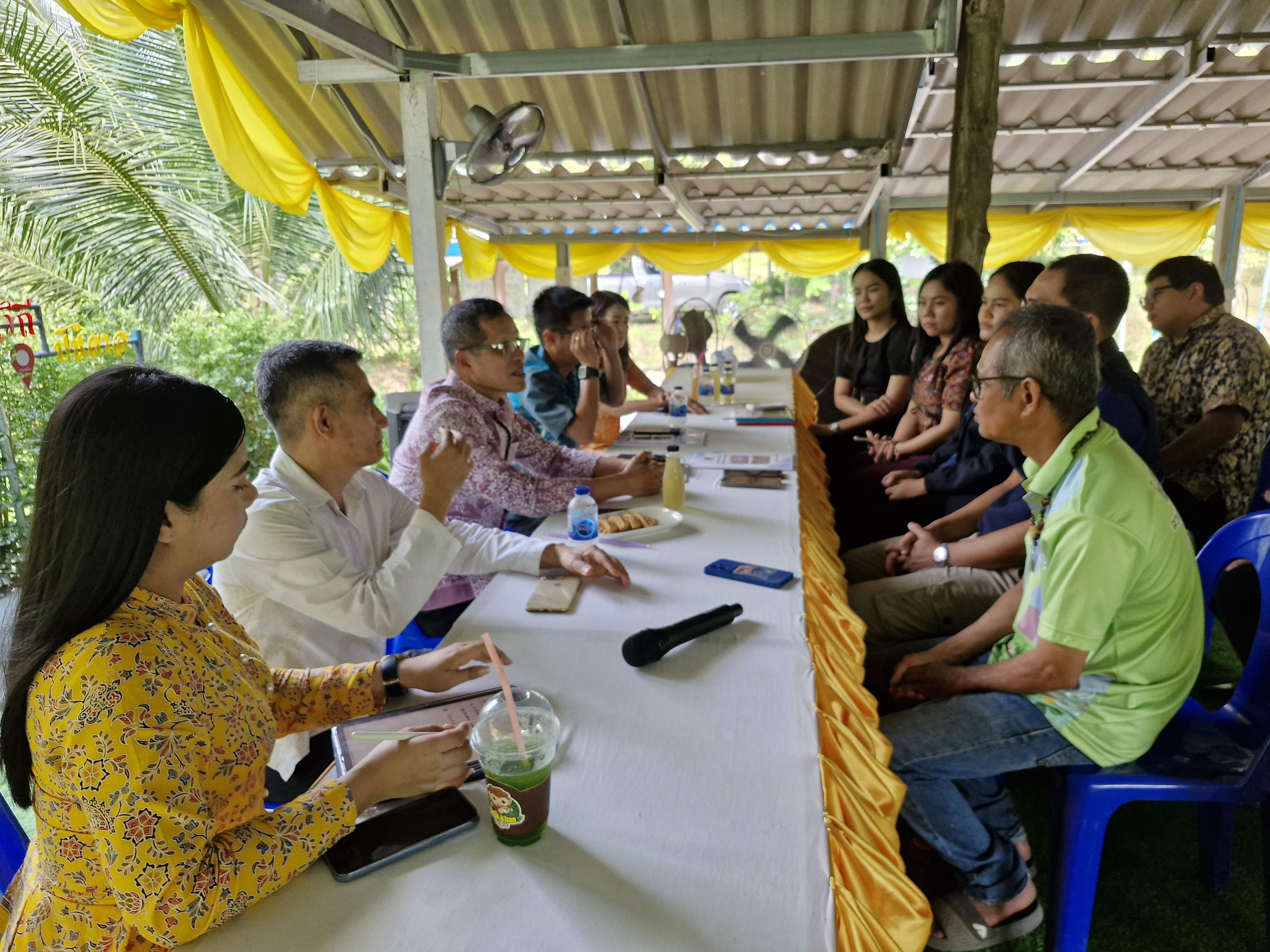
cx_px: 635
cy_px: 476
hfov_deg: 73.9
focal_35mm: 23
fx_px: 844
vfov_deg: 58.9
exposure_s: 1/180
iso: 125
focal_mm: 5.54
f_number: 1.8
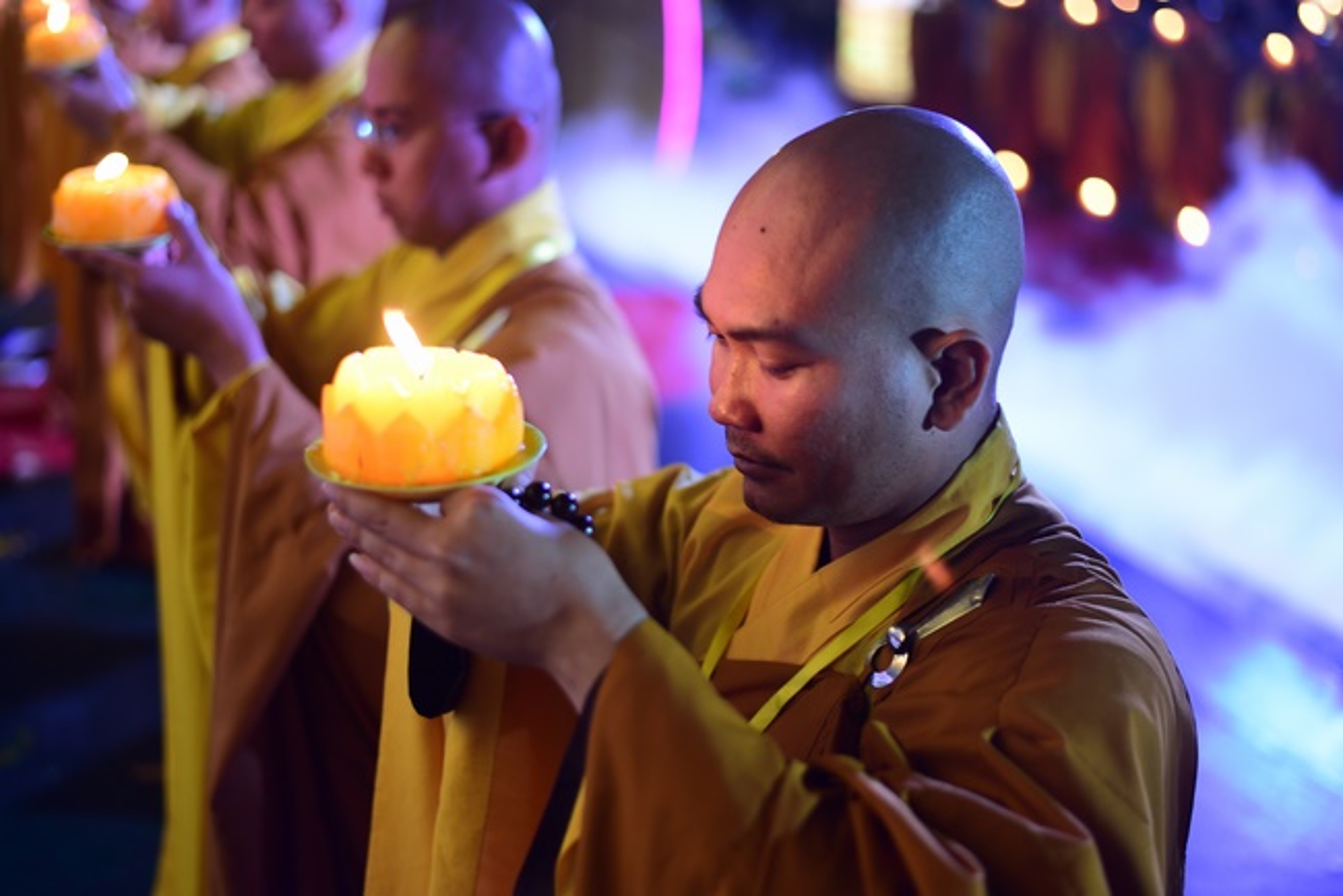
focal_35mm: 50
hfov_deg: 39.6
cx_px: 672
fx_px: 1866
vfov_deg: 27.0
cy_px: 448
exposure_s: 1/50
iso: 800
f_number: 1.8
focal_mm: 50
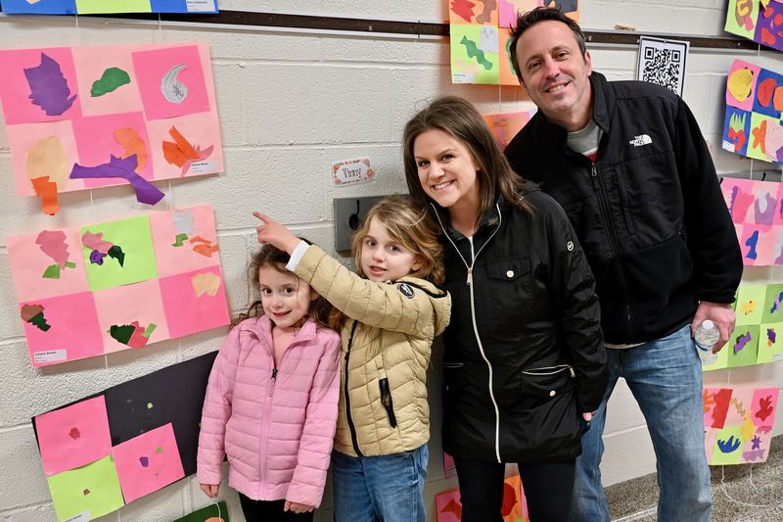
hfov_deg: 55.8
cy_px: 261
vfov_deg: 38.9
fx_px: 739
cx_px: 392
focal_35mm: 34
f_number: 4.8
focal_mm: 34
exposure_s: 1/60
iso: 2200
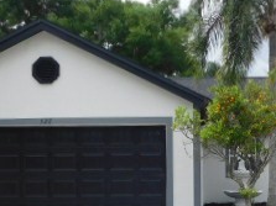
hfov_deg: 28.8
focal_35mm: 66
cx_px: 218
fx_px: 526
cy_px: 158
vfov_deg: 22.0
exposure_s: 1/400
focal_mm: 4
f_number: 6
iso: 125
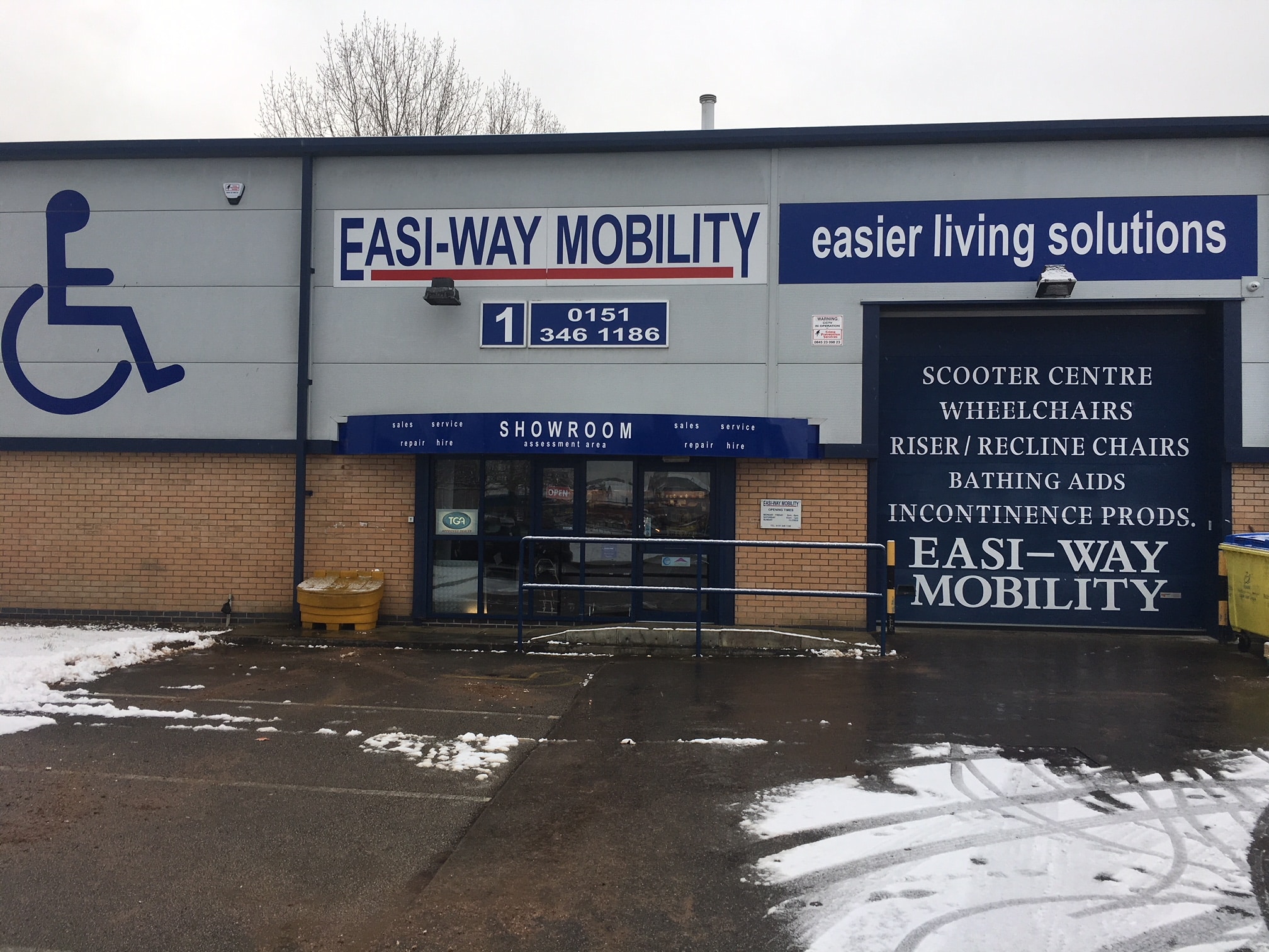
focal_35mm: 29
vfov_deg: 48.2
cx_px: 634
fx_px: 1063
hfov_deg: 61.7
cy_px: 476
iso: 25
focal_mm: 4.15
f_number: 2.2
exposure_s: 1/392
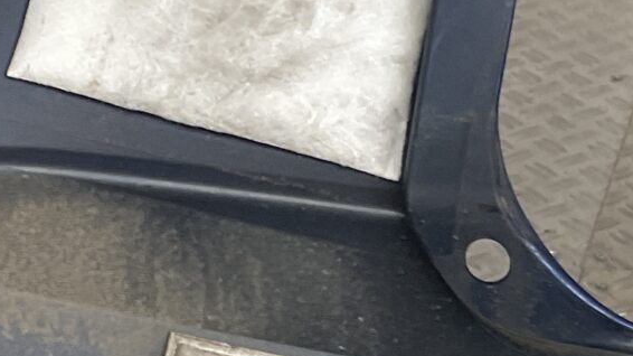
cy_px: 265
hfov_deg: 15.0
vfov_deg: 8.5
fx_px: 2400
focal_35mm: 143
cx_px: 294
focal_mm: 3
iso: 40
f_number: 1.8
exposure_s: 1/120
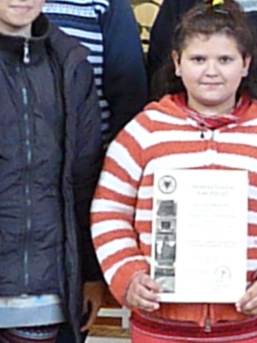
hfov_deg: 13.5
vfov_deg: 18.7
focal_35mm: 105
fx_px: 1040
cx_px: 340
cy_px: 144
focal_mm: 4.8
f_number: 2.8
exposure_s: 1/30
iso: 1000
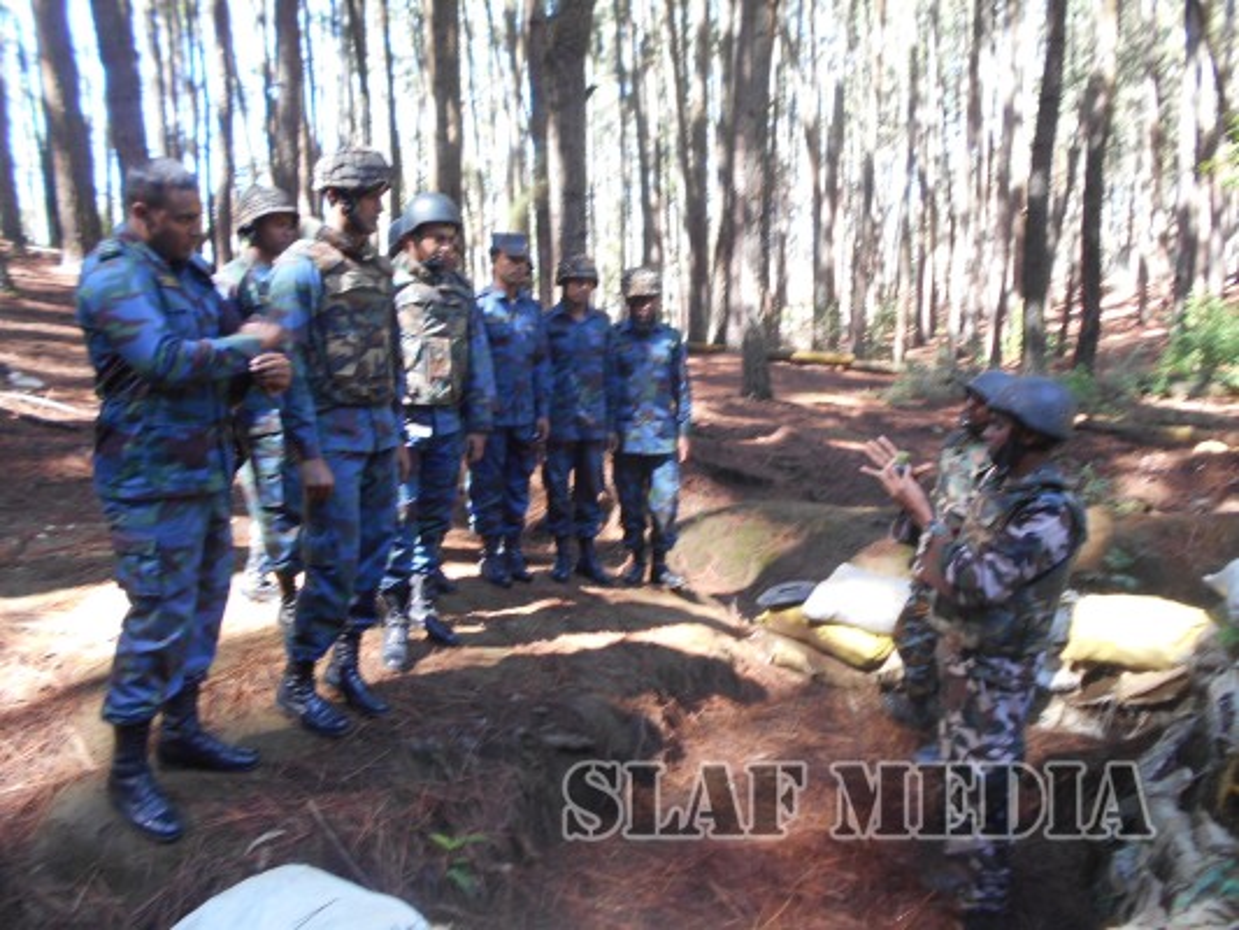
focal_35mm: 26
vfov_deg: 53.1
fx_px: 931
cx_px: 620
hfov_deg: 67.3
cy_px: 465
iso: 125
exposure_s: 1/30
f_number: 3.2
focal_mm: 4.6
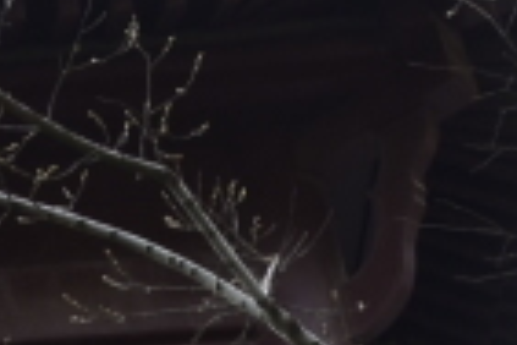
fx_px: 2815
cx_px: -814
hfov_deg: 9.2
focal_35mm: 196
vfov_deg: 6.9
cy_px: -172
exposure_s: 1/80
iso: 200
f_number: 10
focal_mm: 18
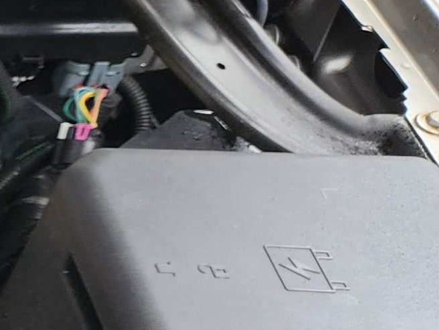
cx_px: -887
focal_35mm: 140
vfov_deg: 10.6
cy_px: 223
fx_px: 1776
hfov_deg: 10.2
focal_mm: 5.4
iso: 50
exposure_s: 1/180
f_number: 1.8
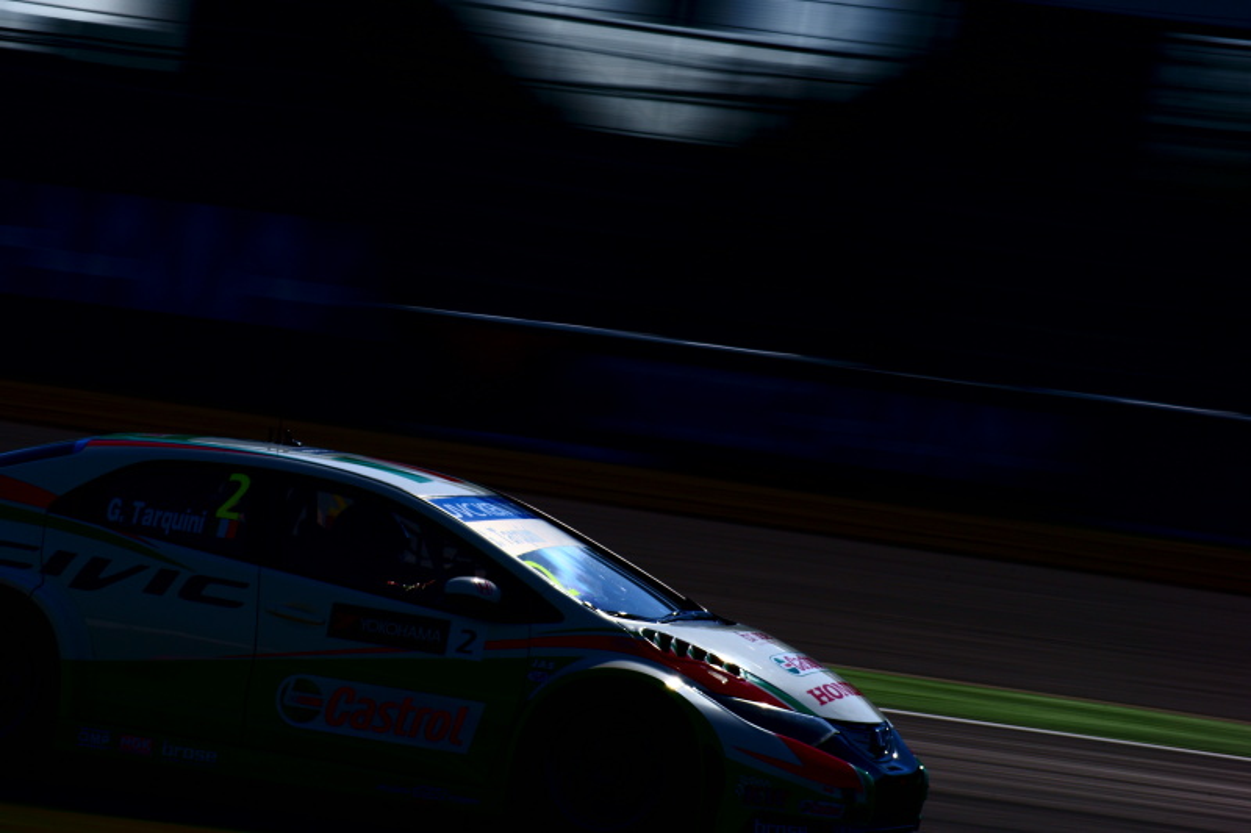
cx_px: 626
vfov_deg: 6.5
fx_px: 7296
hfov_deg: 9.8
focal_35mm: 210
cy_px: 416
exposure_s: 1/60
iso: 64
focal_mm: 210
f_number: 29
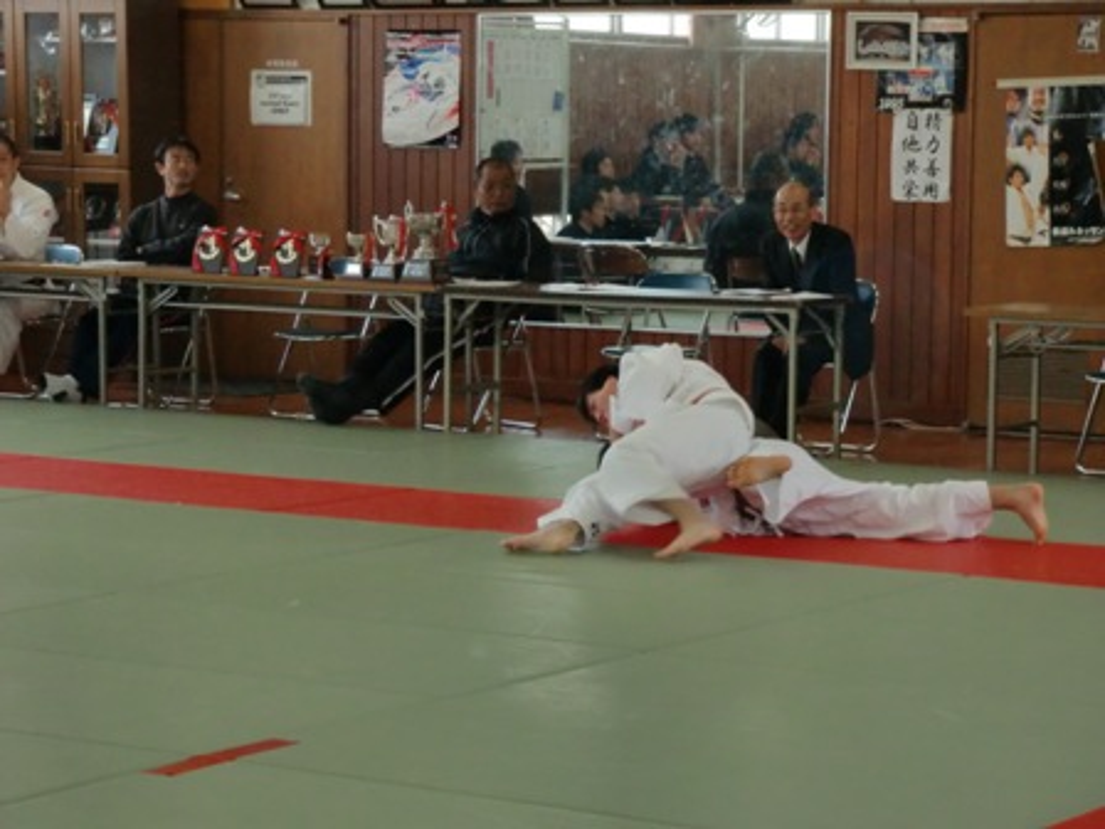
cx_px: 552
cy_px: 414
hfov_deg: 18.7
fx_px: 3352
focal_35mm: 105
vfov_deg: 14.1
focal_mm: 18.8
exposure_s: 1/60
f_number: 5
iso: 400
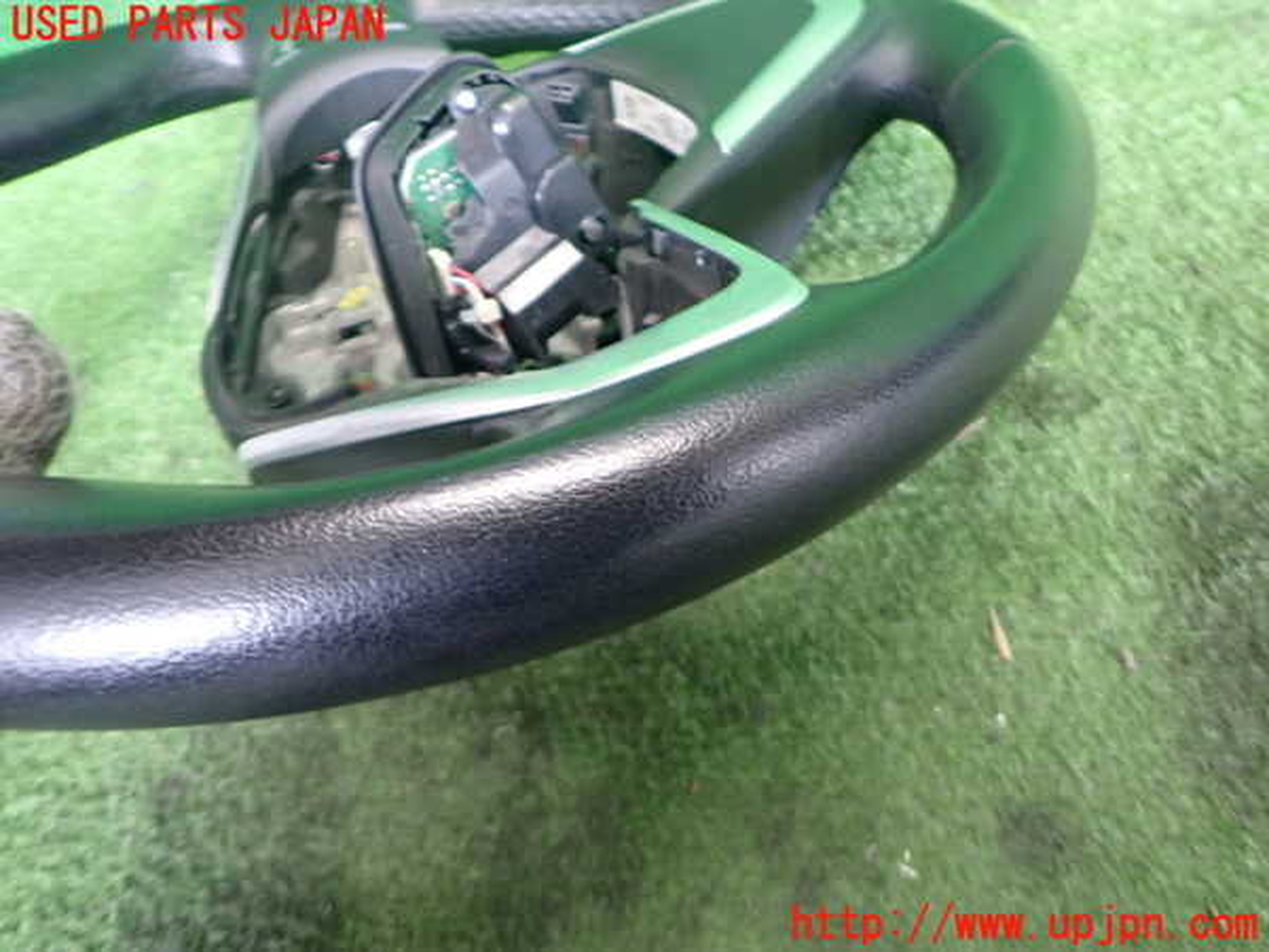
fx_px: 916
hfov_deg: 69.4
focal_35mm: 25
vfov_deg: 54.9
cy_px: 476
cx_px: 634
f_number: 2
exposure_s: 1/30
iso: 400
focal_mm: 4.5
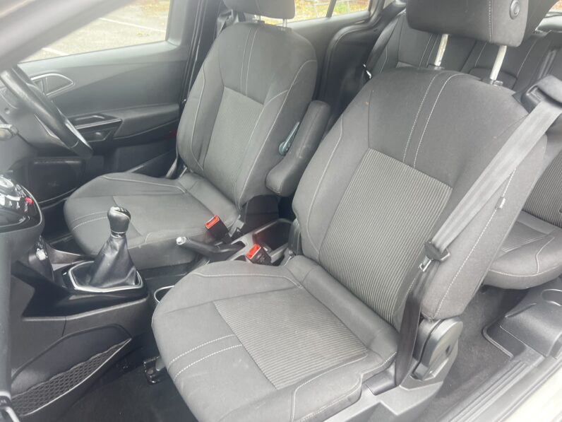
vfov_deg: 53.1
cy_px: 211
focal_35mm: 26
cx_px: 281
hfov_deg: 67.3
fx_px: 422
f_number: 1.5
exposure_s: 1/112
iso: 125
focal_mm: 5.7
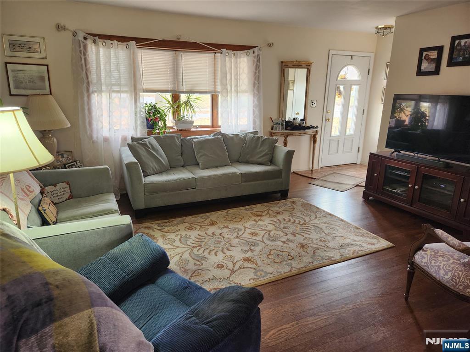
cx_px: 235
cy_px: 176
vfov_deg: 58.9
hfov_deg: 73.9
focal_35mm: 23
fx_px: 312
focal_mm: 5.4
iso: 400
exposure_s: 1/120
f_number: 1.8
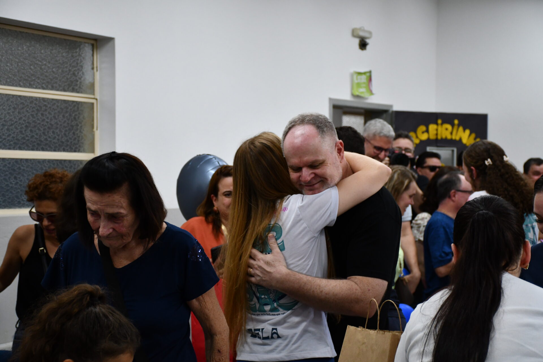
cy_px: 181
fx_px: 1131
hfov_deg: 27.0
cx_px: 272
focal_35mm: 75
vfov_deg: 18.2
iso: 1400
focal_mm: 50
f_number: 4.8
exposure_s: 1/125
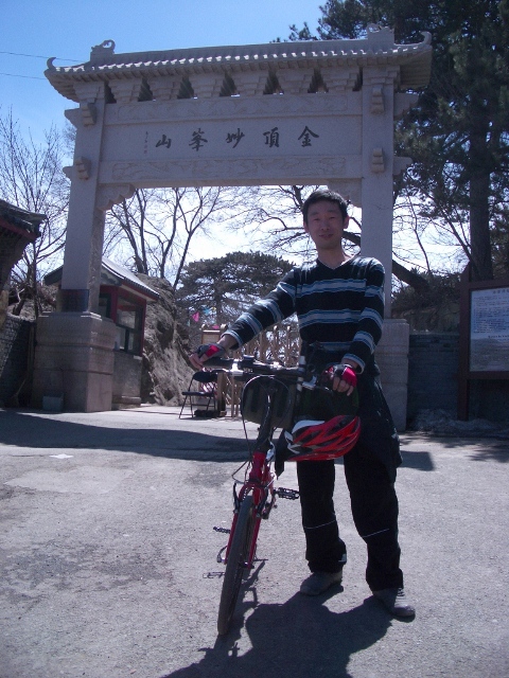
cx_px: 254
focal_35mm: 35
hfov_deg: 40.7
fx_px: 686
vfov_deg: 52.6
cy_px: 339
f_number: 4.3
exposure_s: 1/500
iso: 50
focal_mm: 5.8
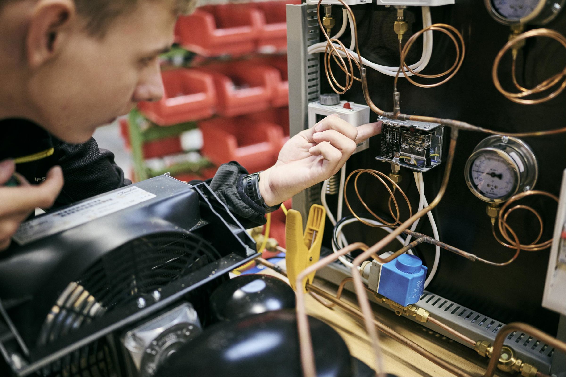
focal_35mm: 35
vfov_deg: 37.9
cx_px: 283
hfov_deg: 54.4
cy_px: 188
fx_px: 550
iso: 640
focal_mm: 35
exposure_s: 1/160
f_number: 1.8
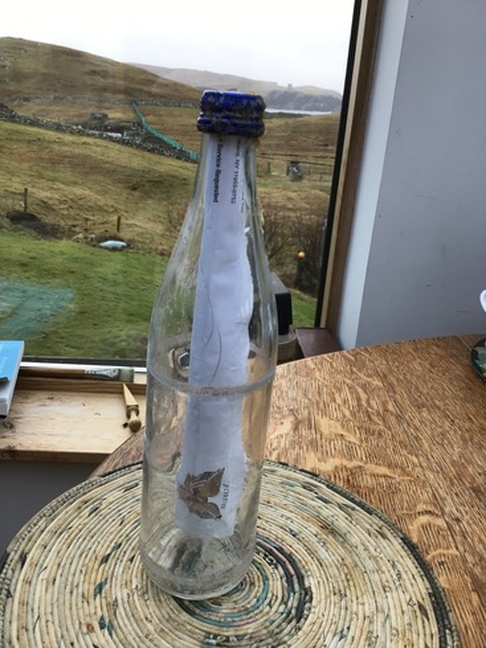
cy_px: 324
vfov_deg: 58.4
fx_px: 581
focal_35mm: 31
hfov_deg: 45.4
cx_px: 243
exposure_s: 1/100
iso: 32
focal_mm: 3.3
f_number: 2.4
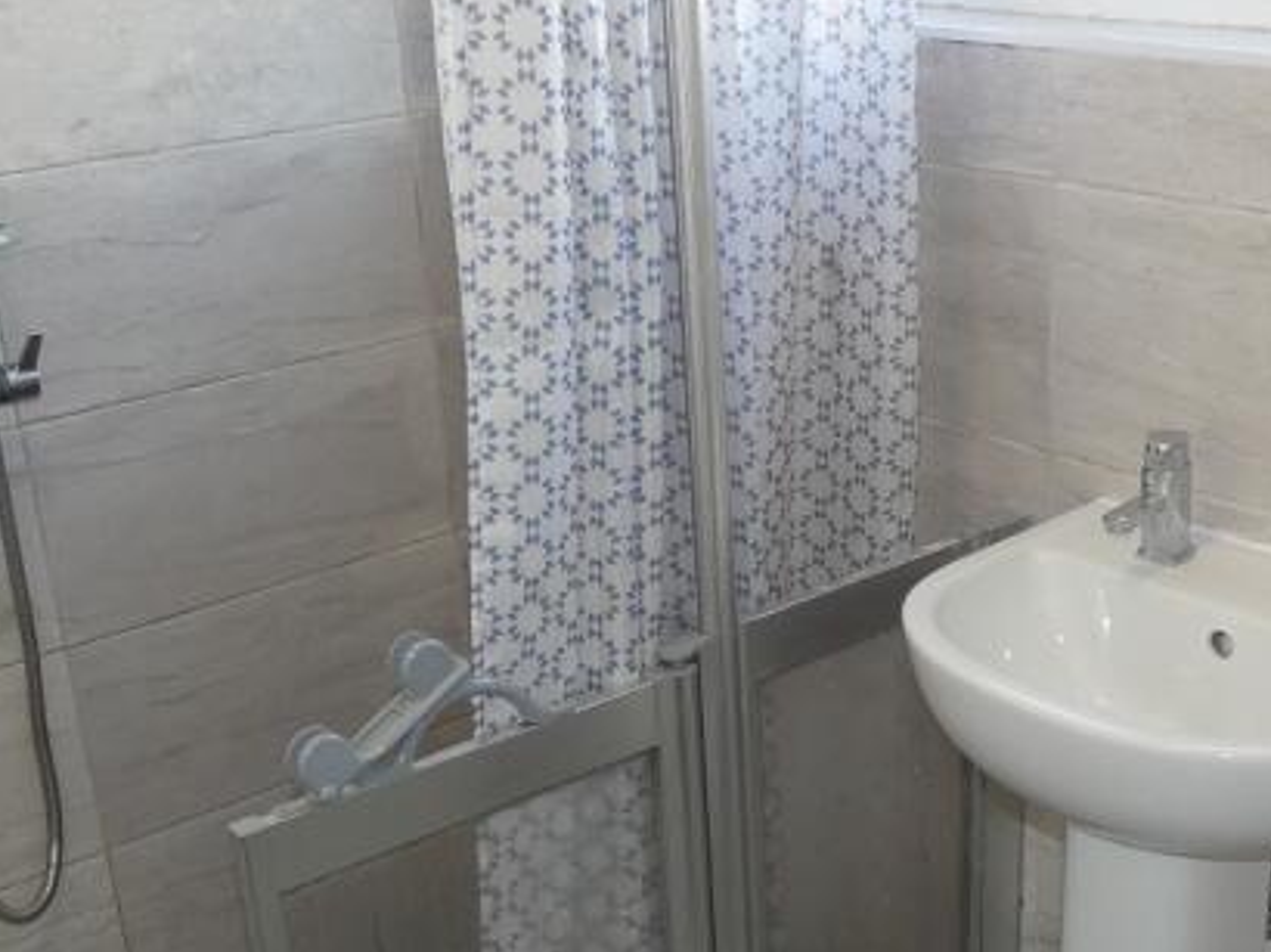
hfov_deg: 38.0
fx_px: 1835
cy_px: 664
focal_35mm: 50
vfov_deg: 28.8
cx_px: 790
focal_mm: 3.6
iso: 125
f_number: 2.8
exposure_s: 1/60
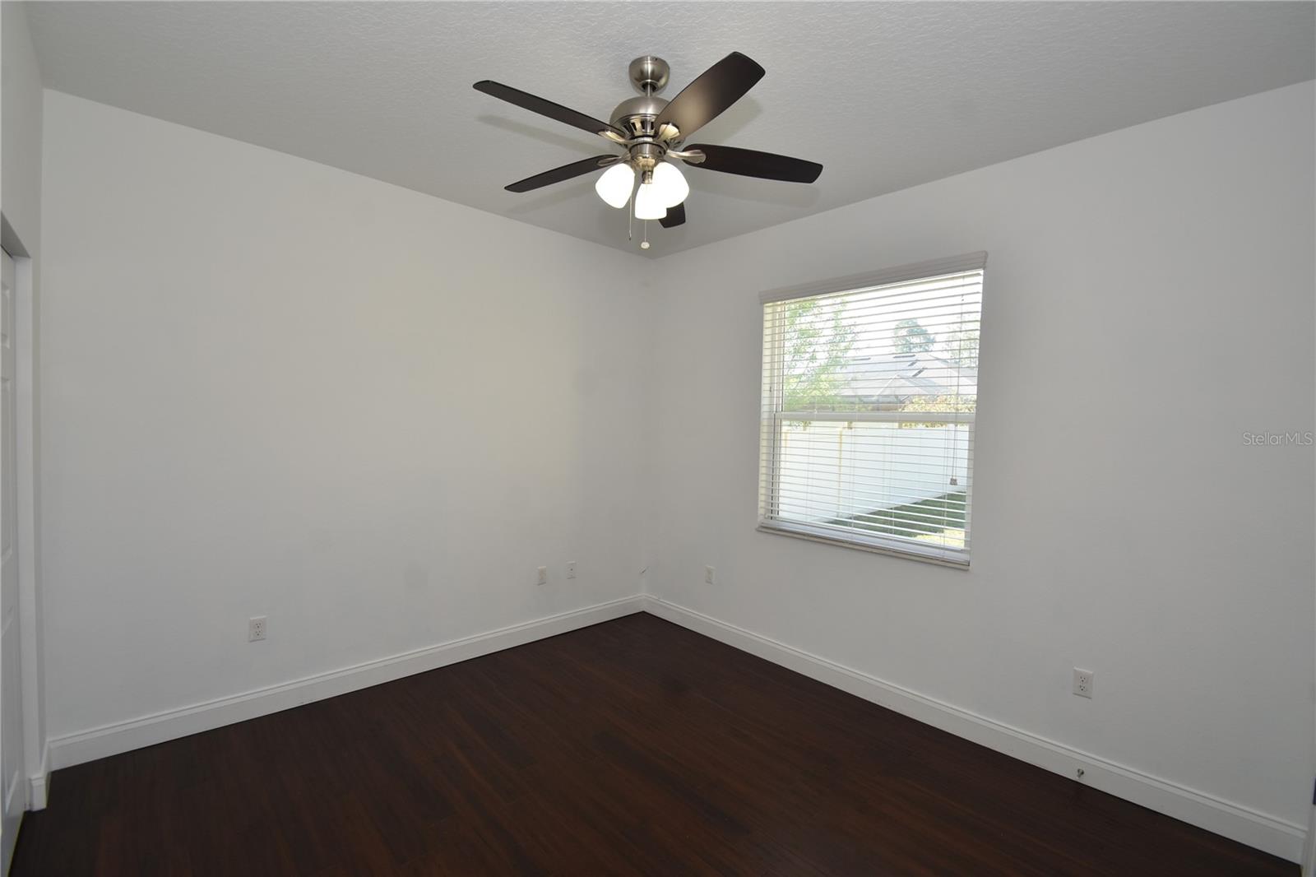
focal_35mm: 15
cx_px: 658
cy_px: 438
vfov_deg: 77.3
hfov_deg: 100.4
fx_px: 548
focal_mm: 10
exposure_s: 1/100
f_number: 5
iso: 200
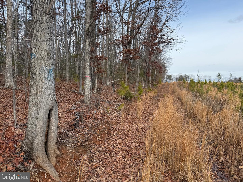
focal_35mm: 24
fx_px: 168
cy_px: 91
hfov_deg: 71.6
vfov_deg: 56.8
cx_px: 122
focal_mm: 6.76
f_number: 1.78
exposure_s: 1/2611
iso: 100
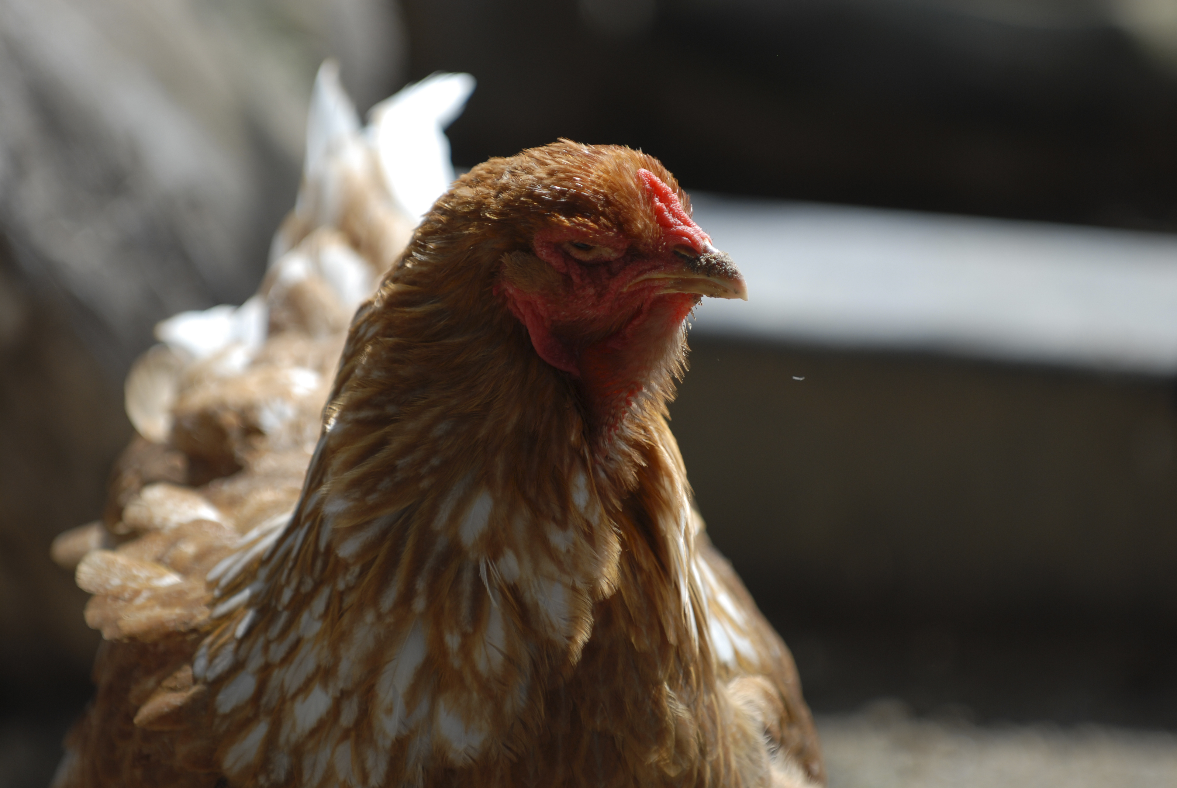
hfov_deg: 6.9
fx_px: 9820
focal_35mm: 300
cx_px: 588
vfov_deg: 4.6
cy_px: 394
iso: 100
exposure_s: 1/640
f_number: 2.8
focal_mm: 200
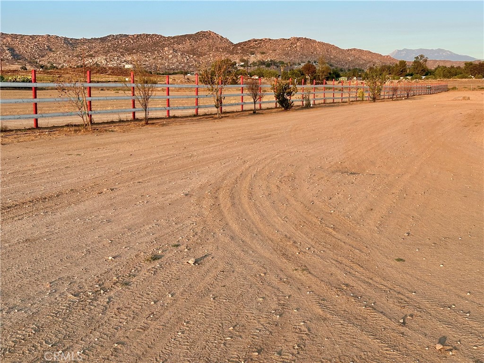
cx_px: 242
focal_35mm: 48
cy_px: 182
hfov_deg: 39.7
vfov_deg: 30.3
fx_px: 671
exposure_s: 1/1695
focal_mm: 6.86
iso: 64
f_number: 1.78
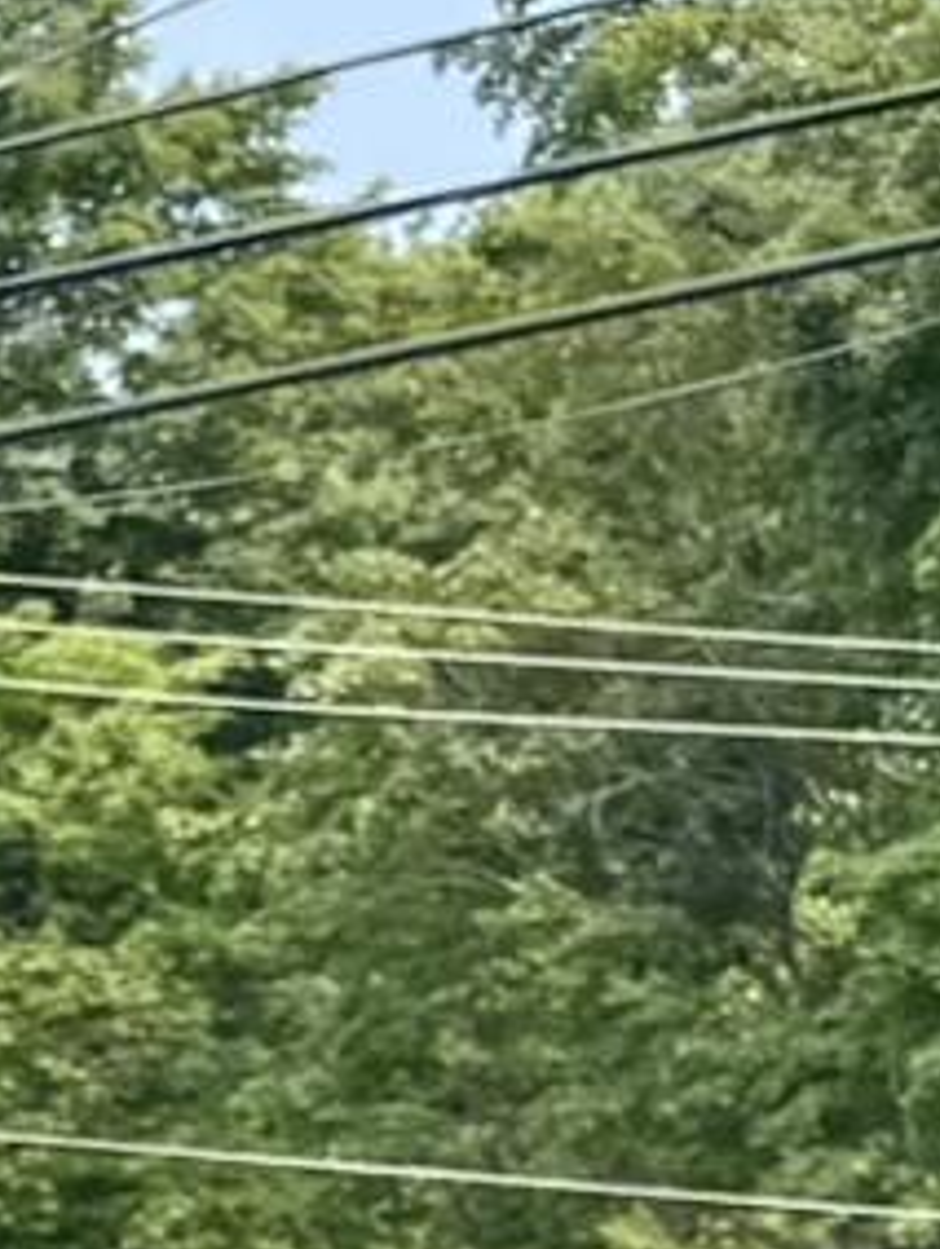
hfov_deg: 4.6
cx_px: -4268
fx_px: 9176
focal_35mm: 254
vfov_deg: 7.4
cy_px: 2591
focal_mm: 6.76
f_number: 1.78
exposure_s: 1/1949
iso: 80
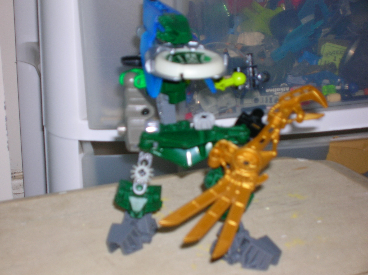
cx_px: 184
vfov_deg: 14.5
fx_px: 1083
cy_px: 138
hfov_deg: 19.3
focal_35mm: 102
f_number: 4.9
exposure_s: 1/60.1
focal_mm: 17.1
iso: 50
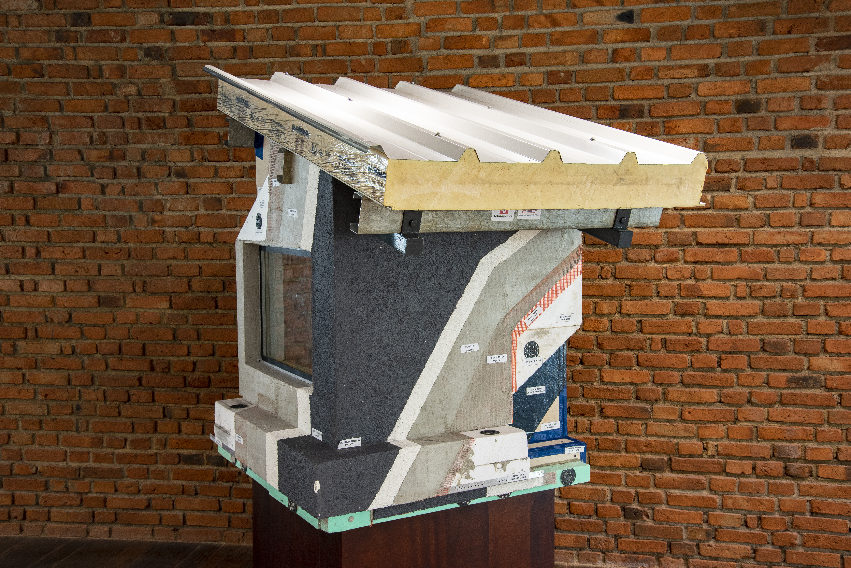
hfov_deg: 48.4
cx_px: 426
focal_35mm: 40
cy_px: 284
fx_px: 946
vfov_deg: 33.4
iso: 560
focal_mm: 40
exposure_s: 1/4
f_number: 9
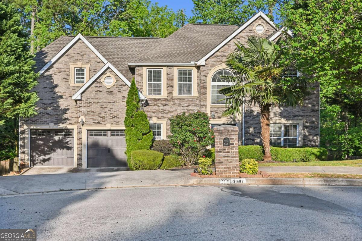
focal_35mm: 42
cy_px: 120
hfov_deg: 46.4
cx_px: 181
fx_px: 422
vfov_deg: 31.9
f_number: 8
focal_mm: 28.5
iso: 100
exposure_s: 1/320
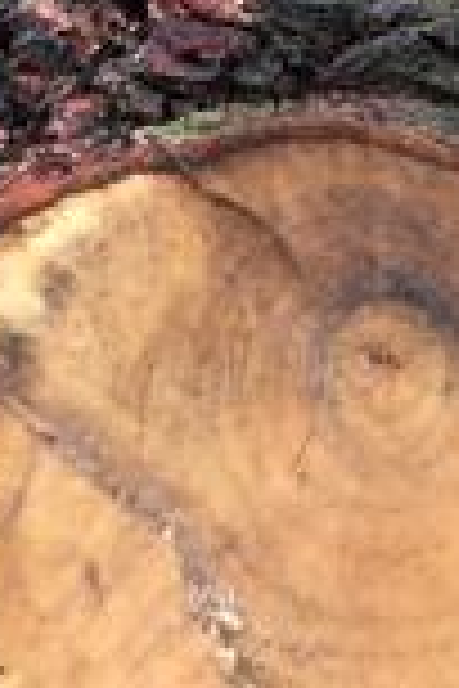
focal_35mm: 138
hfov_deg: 9.9
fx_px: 2639
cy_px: 247
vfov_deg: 14.8
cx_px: 466
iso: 40
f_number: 2.2
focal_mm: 4.15
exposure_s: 1/60
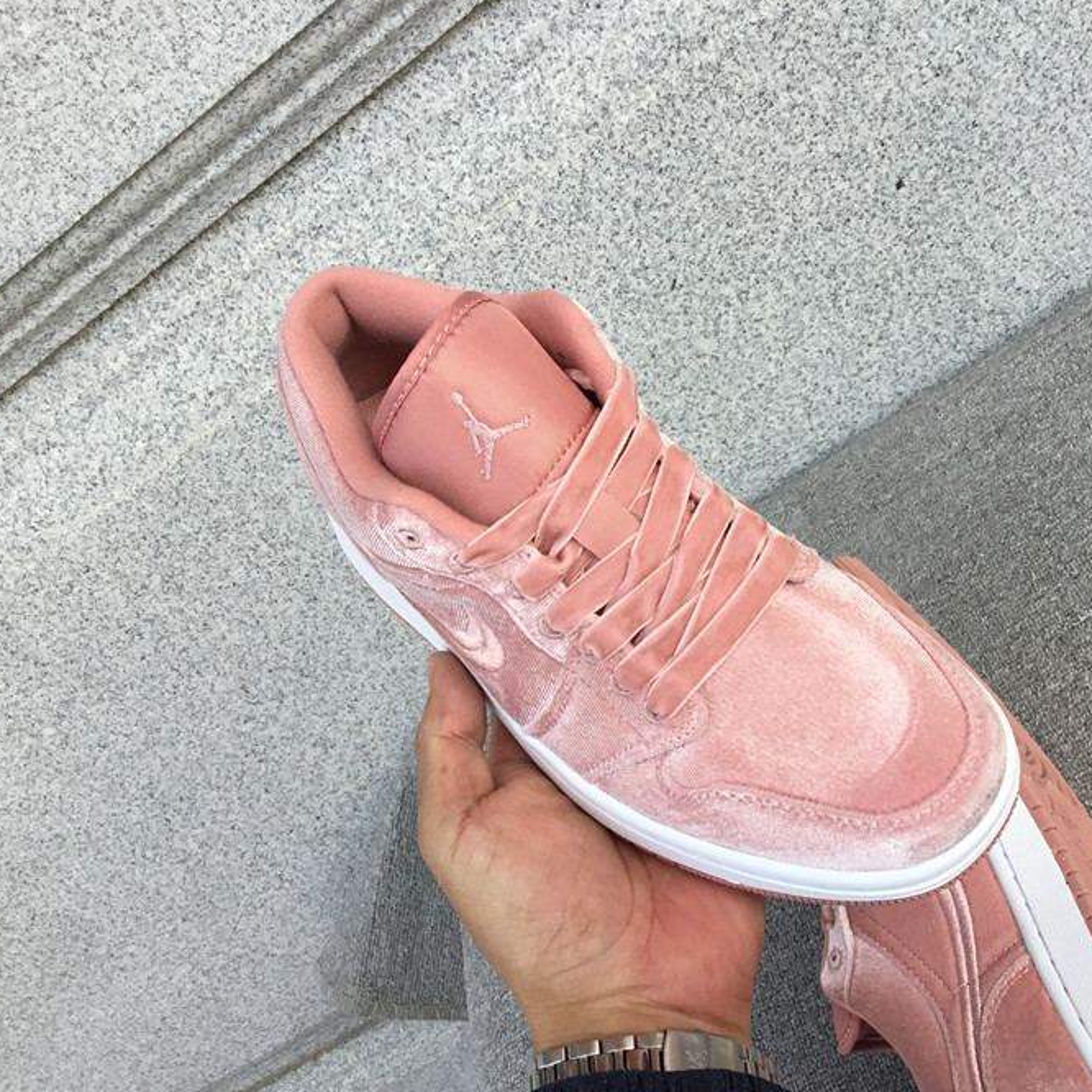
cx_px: 662
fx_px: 1321
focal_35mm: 37
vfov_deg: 44.9
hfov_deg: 44.7
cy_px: 544
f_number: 2.4
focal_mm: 3.3
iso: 25
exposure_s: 1/488
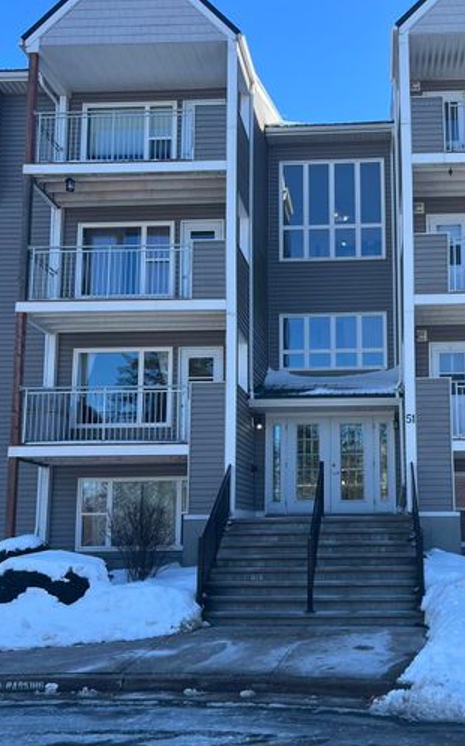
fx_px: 751
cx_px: 352
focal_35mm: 37
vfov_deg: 52.7
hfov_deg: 33.7
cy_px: 415
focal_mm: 5.7
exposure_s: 1/1377
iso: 50
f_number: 1.5
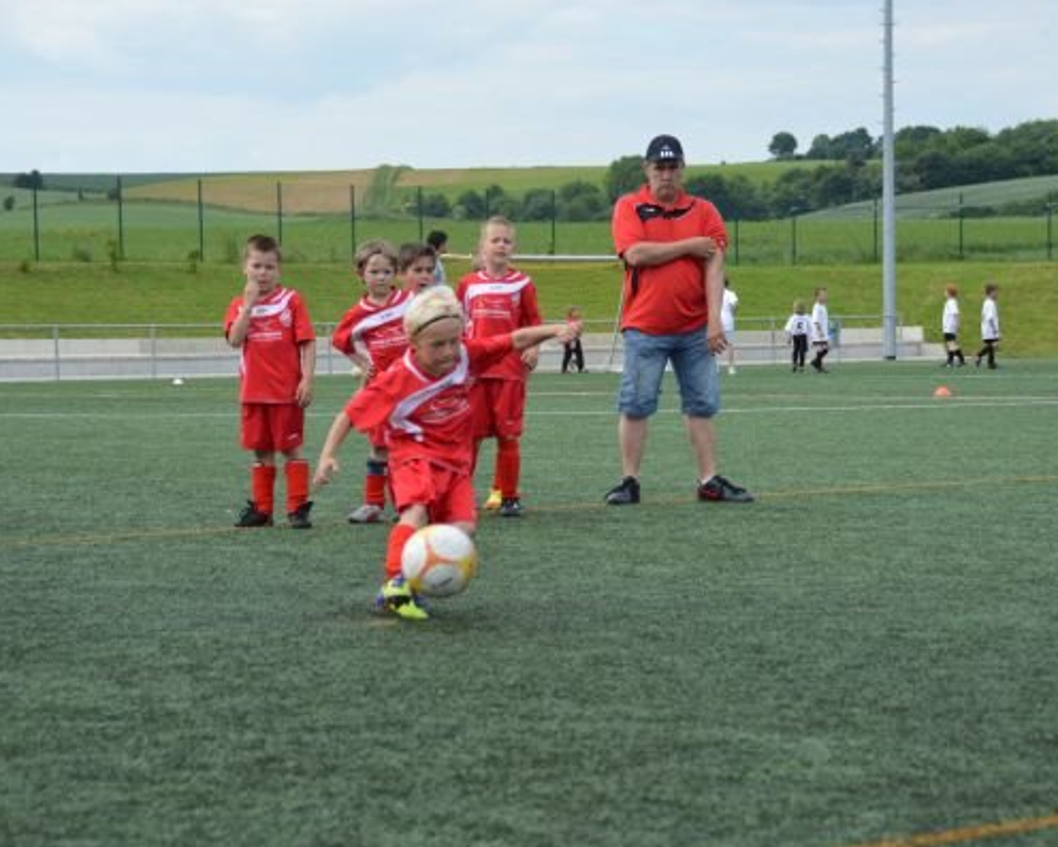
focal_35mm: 128
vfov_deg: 12.1
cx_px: 563
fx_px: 3995
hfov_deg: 15.1
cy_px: 424
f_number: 5
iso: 400
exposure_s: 1/1250
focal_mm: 75
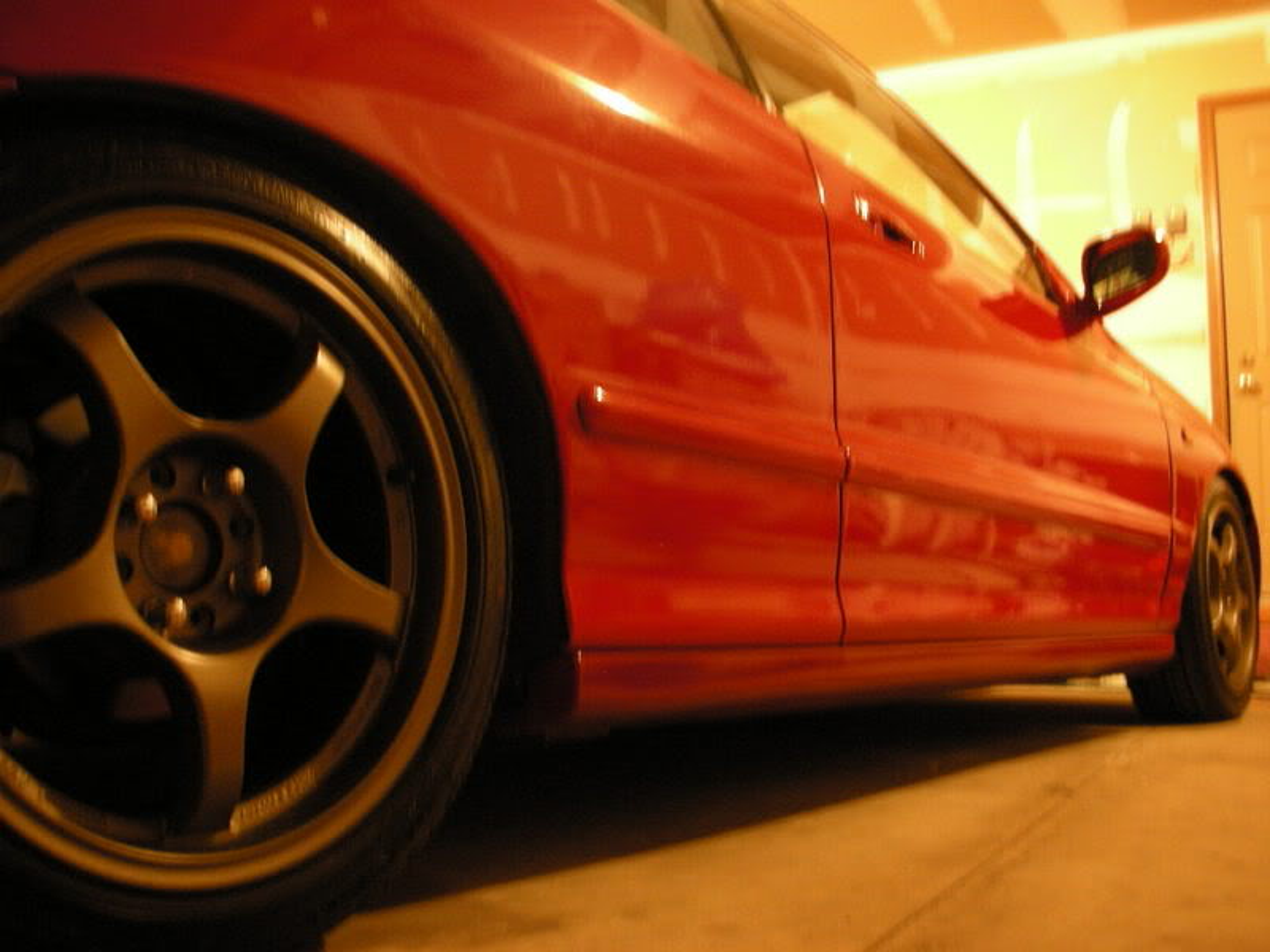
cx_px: 635
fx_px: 1284
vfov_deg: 40.7
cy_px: 476
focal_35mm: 35
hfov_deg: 52.6
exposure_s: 2
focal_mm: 5.8
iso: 200
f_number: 3
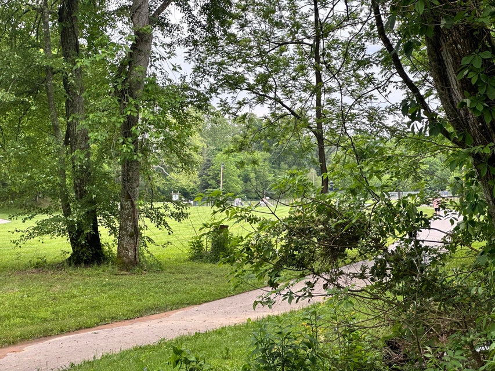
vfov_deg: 19.1
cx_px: 248
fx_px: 1101
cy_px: 186
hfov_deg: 25.3
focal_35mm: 77
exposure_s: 1/99
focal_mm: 9
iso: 64
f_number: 2.8
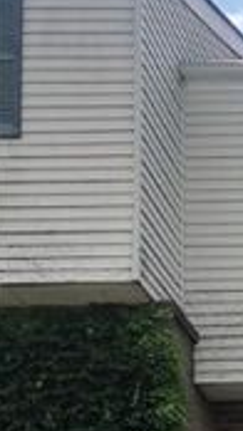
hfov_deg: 9.2
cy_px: 576
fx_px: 1339
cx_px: 610
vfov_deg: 17.1
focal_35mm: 117
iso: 20
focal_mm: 3.99
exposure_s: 1/1779
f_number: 1.8
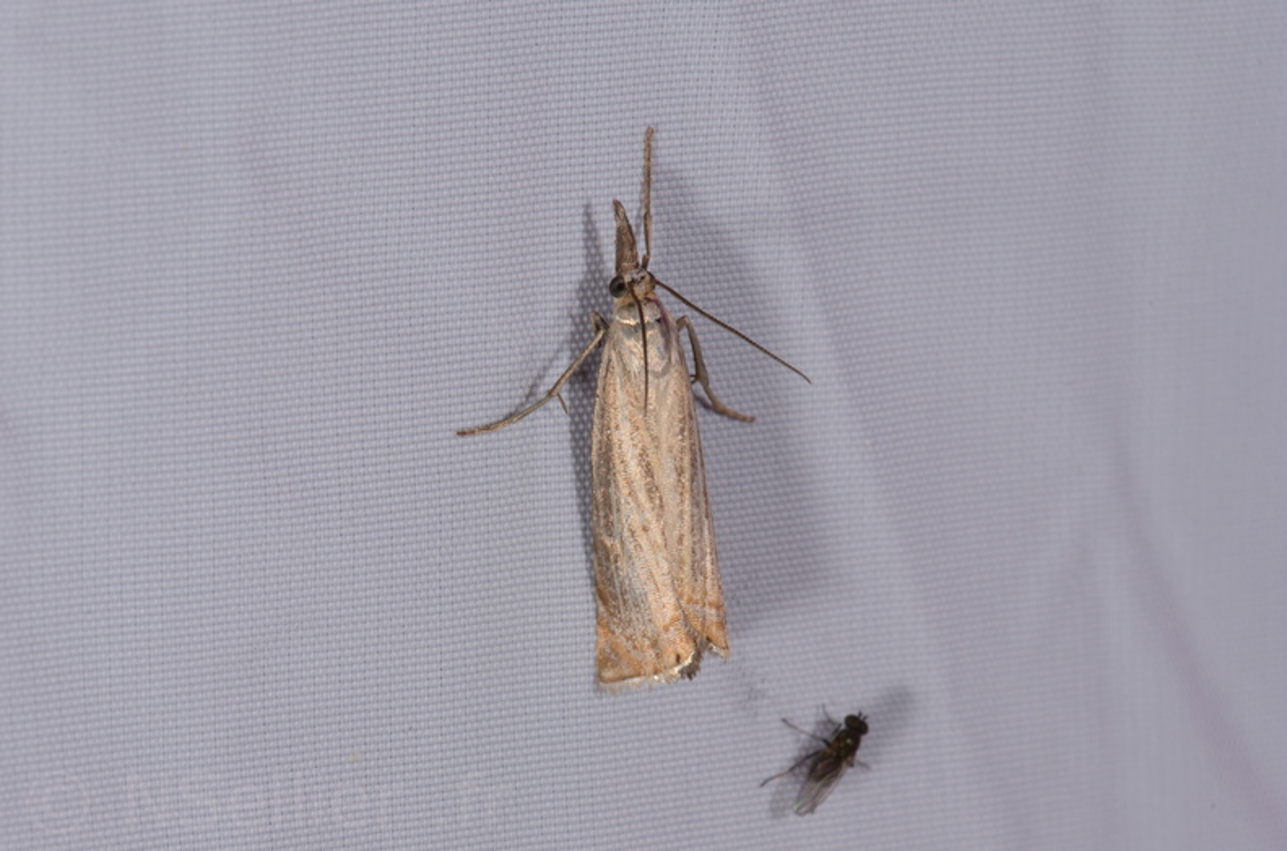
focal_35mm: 128
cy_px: 426
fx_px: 4547
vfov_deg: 10.7
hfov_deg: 16.1
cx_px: 644
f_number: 32
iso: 100
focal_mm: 85
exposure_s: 1/60
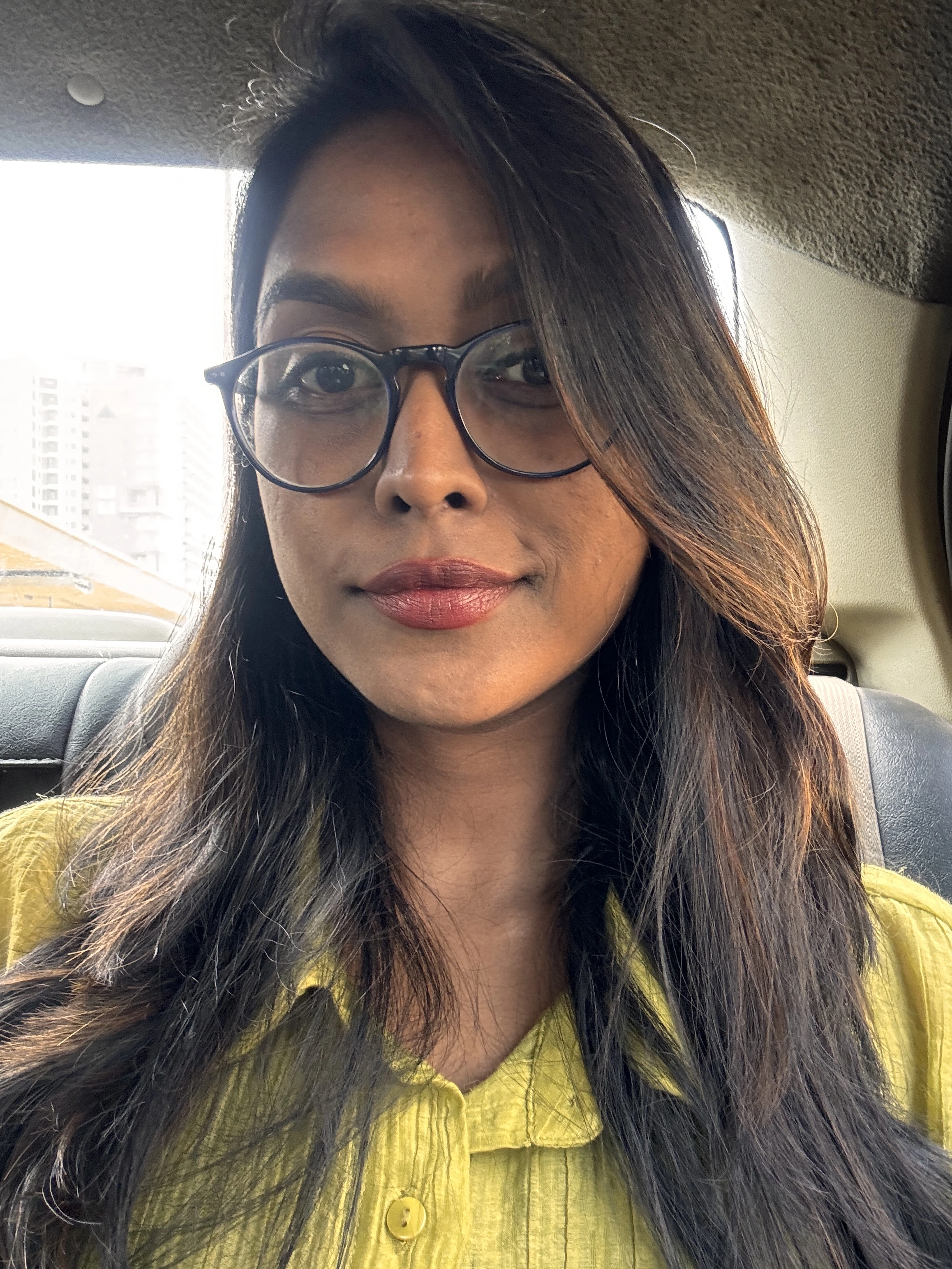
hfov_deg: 46.8
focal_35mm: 30
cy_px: 634
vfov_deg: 60.0
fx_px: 1100
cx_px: 476
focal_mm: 2.69
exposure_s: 1/60
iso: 160
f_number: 1.9
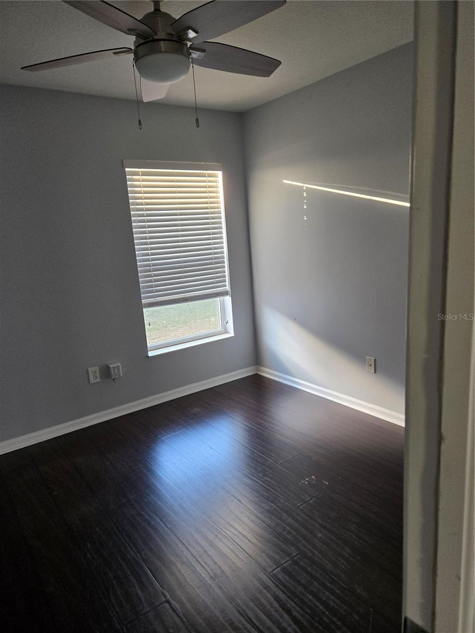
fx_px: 421
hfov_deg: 58.9
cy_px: 316
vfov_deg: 73.9
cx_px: 238
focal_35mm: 23
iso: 200
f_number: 1.8
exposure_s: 1/120
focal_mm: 5.4
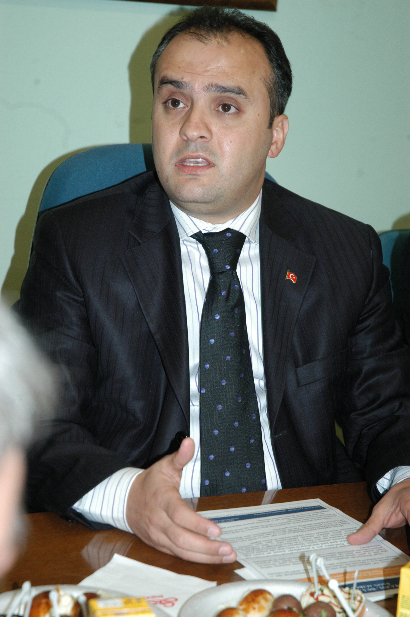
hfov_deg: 16.5
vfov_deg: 24.6
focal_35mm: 82
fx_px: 1412
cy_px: 308
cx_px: 205
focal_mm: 55
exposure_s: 1/60
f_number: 5
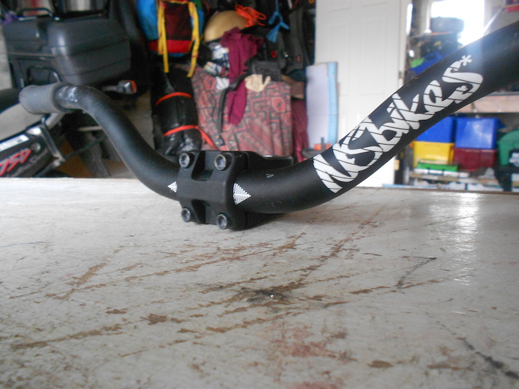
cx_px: 260
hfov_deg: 61.7
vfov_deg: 48.2
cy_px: 194
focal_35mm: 29
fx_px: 435
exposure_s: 1/10
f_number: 3.4
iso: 400
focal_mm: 5.1
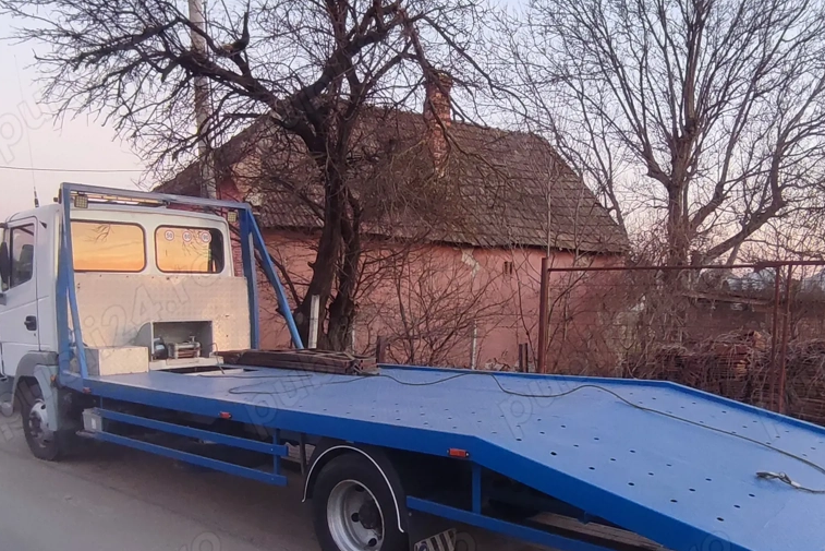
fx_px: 504
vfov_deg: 56.2
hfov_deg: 77.9
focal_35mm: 22
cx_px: 486
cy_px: 360
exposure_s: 1/50
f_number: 2.2
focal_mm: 1.65
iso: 153
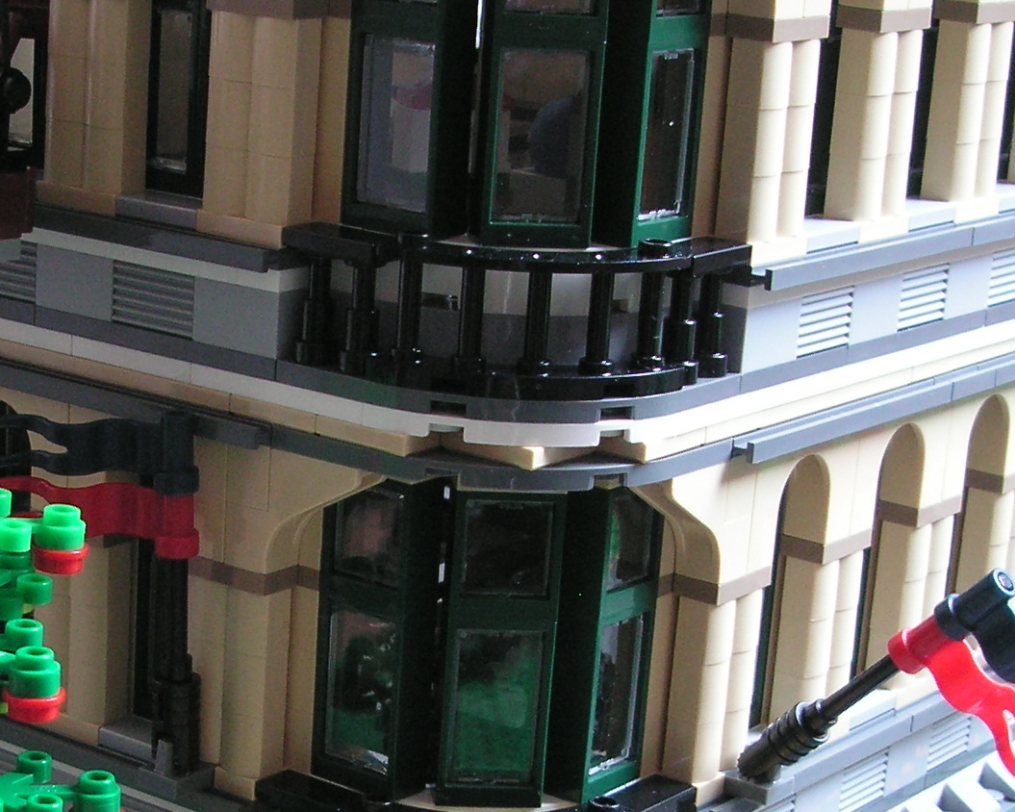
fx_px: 2704
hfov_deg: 21.2
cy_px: 695
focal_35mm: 90
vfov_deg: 16.9
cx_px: 331
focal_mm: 6.3
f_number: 3.3
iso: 100
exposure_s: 1/4
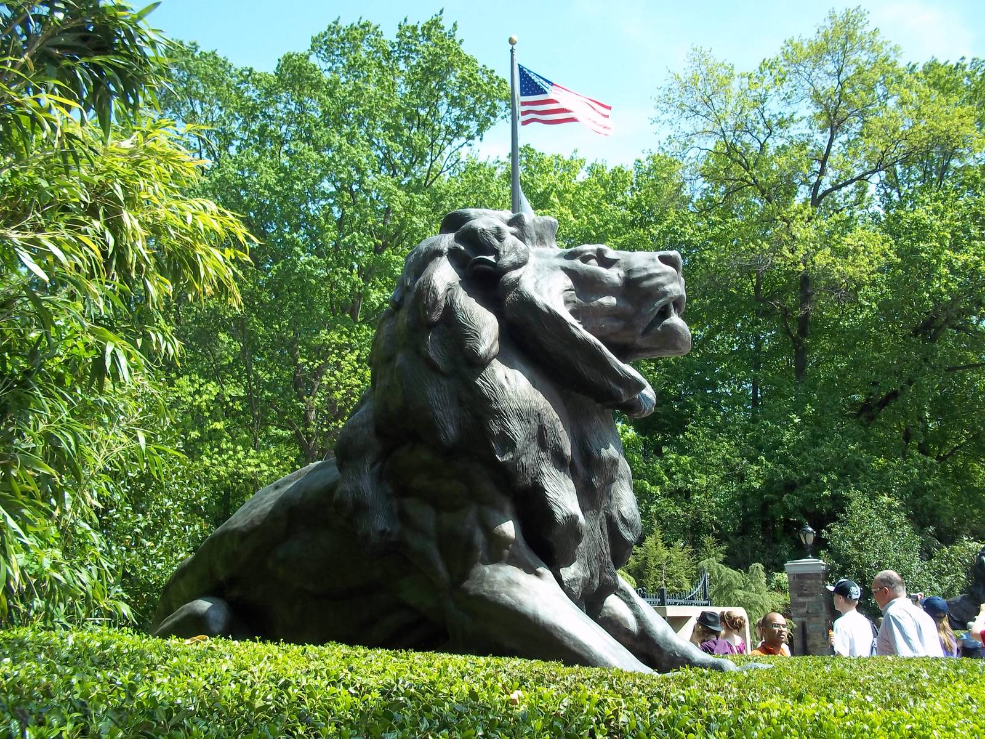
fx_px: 1024
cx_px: 492
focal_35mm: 36
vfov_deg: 39.7
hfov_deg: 51.4
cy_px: 370
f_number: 3.1
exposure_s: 1/320
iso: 80
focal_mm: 6.5
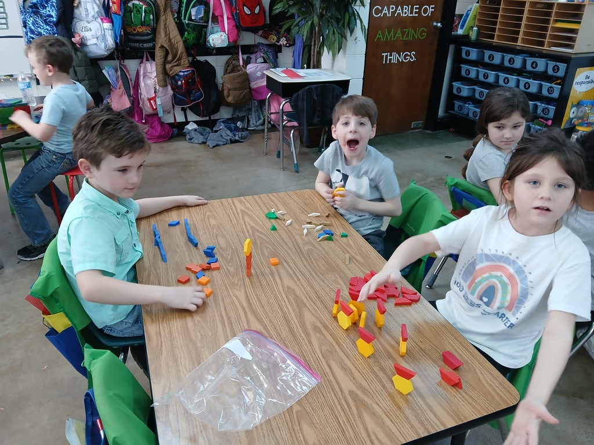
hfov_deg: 67.3
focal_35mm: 26
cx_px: 297
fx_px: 446
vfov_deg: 53.1
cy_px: 222
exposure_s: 1/40
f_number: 1.8
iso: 250
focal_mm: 3.98
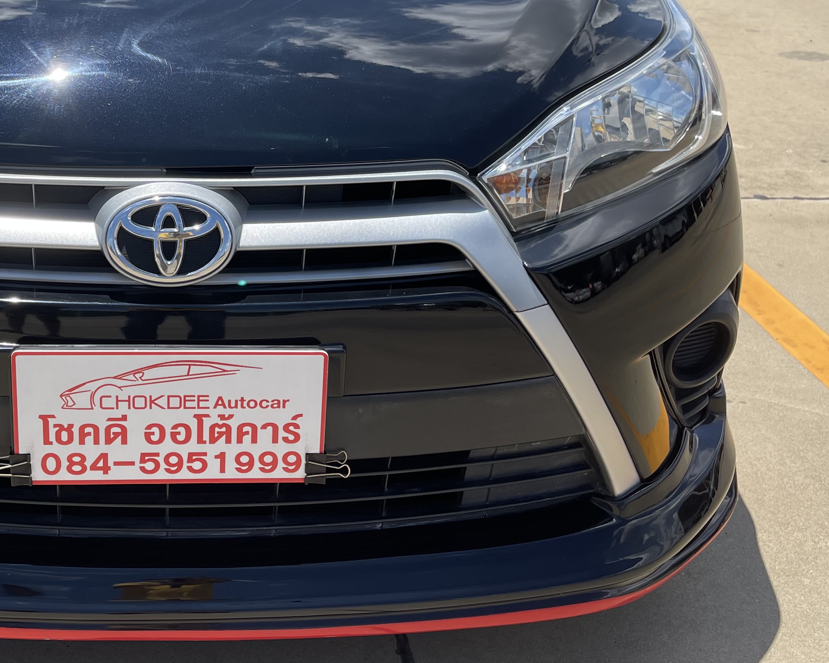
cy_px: 161
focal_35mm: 50
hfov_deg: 36.0
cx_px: 152
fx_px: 1227
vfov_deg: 29.7
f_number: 1.6
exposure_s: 1/3344
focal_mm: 5.1
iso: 32
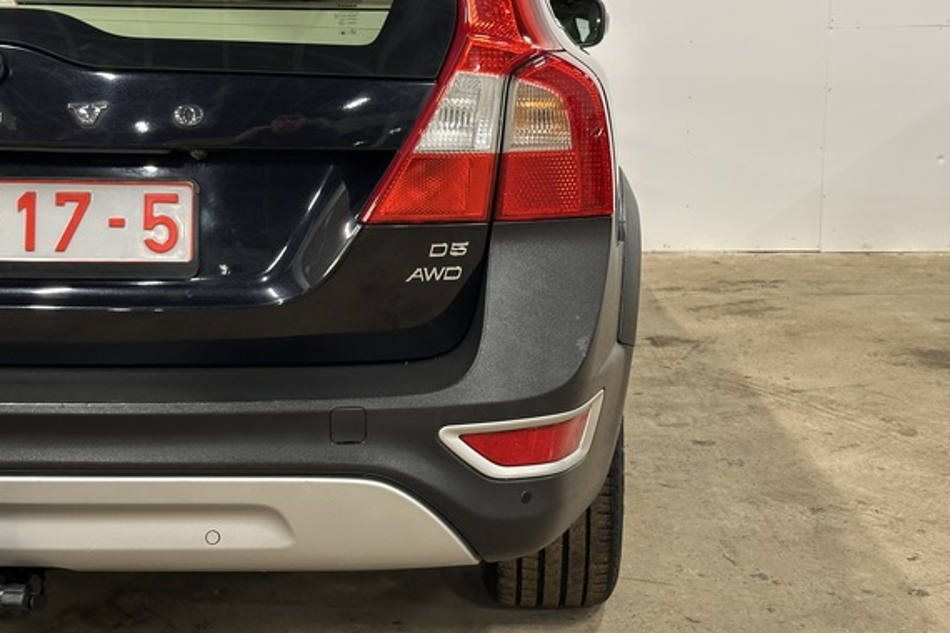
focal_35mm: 57
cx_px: 425
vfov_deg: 23.8
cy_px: 273
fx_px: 1504
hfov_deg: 35.0
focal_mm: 6.86
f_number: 1.78
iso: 200
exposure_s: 1/33
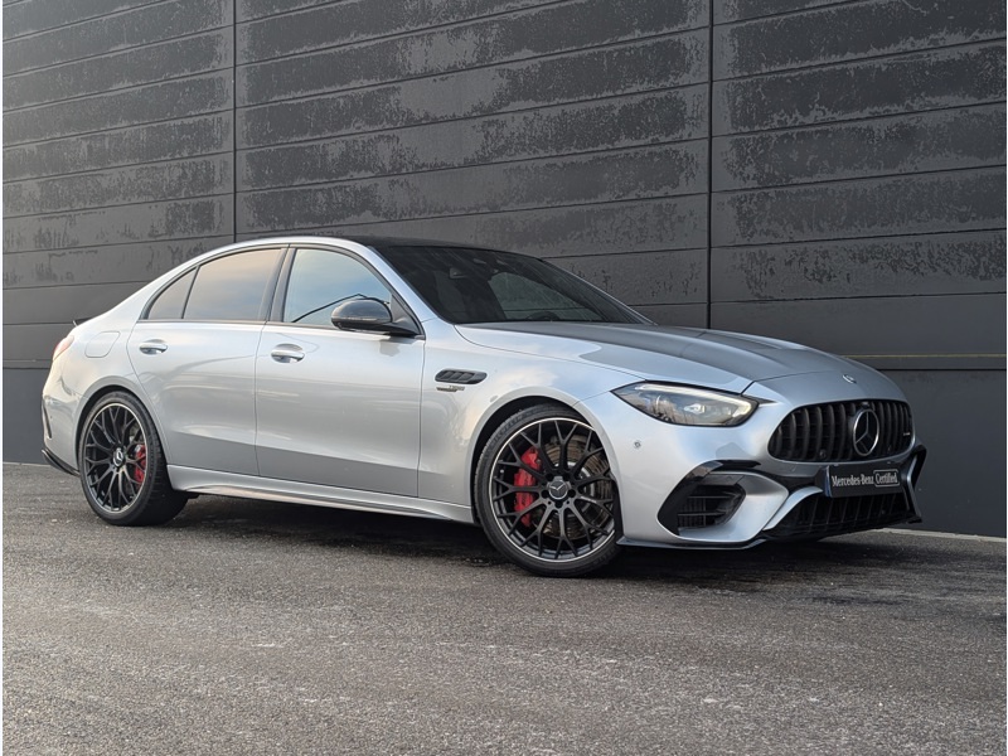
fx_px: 1427
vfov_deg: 29.7
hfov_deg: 38.9
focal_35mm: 49
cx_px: 504
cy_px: 378
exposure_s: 1/81.8
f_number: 1.68
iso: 18
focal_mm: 6.9
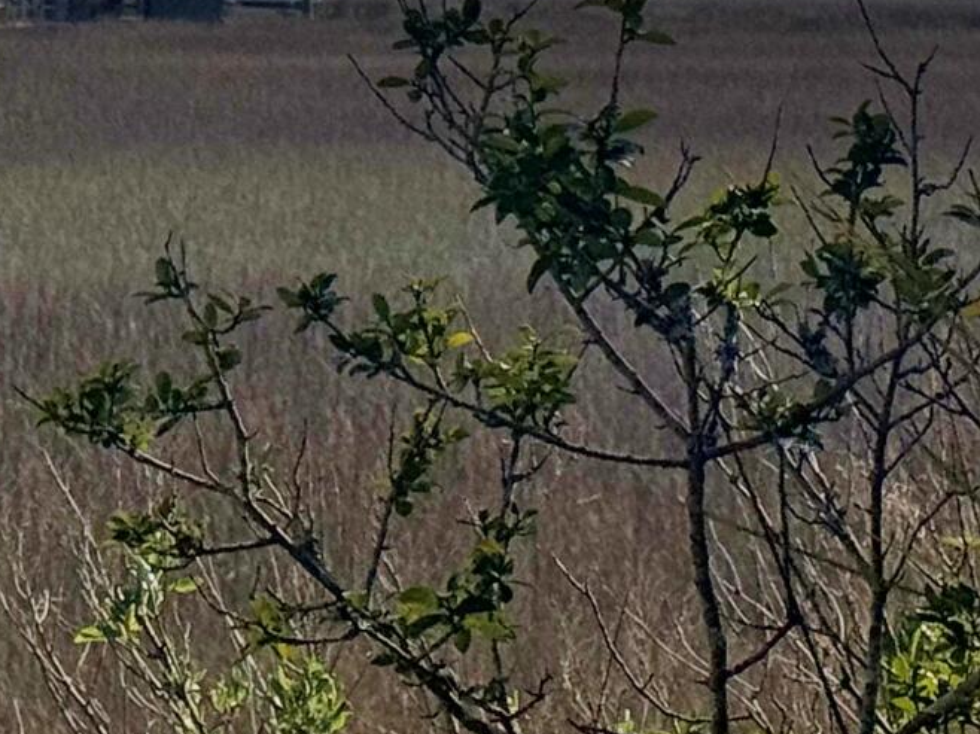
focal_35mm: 219
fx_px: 6198
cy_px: -630
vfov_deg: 6.6
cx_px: 570
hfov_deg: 9.0
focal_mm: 6.76
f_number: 1.78
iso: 64
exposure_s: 1/15385
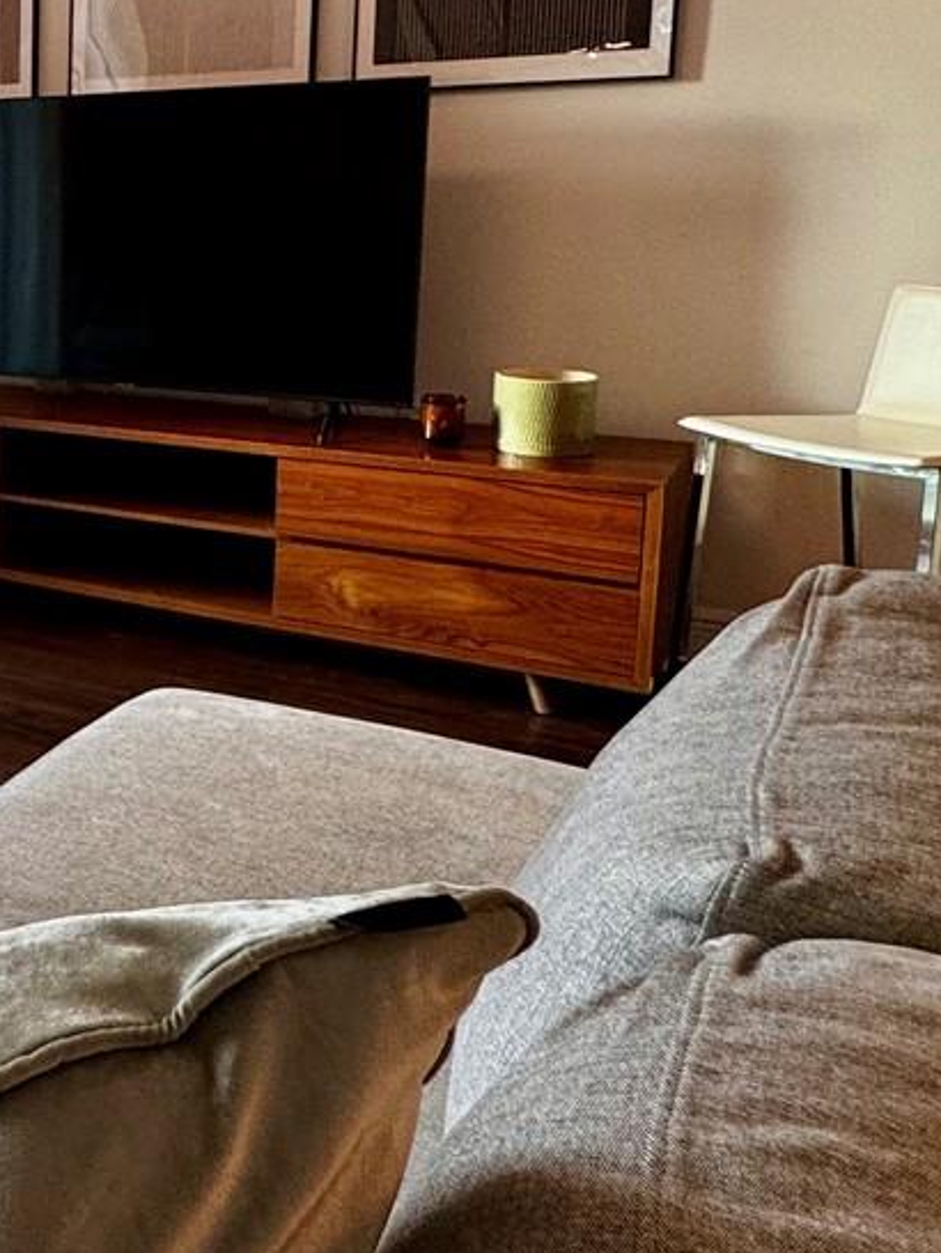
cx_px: -448
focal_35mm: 41
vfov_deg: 44.7
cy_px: 365
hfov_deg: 26.3
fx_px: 1485
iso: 100
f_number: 2.2
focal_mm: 2.22
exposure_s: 1/120
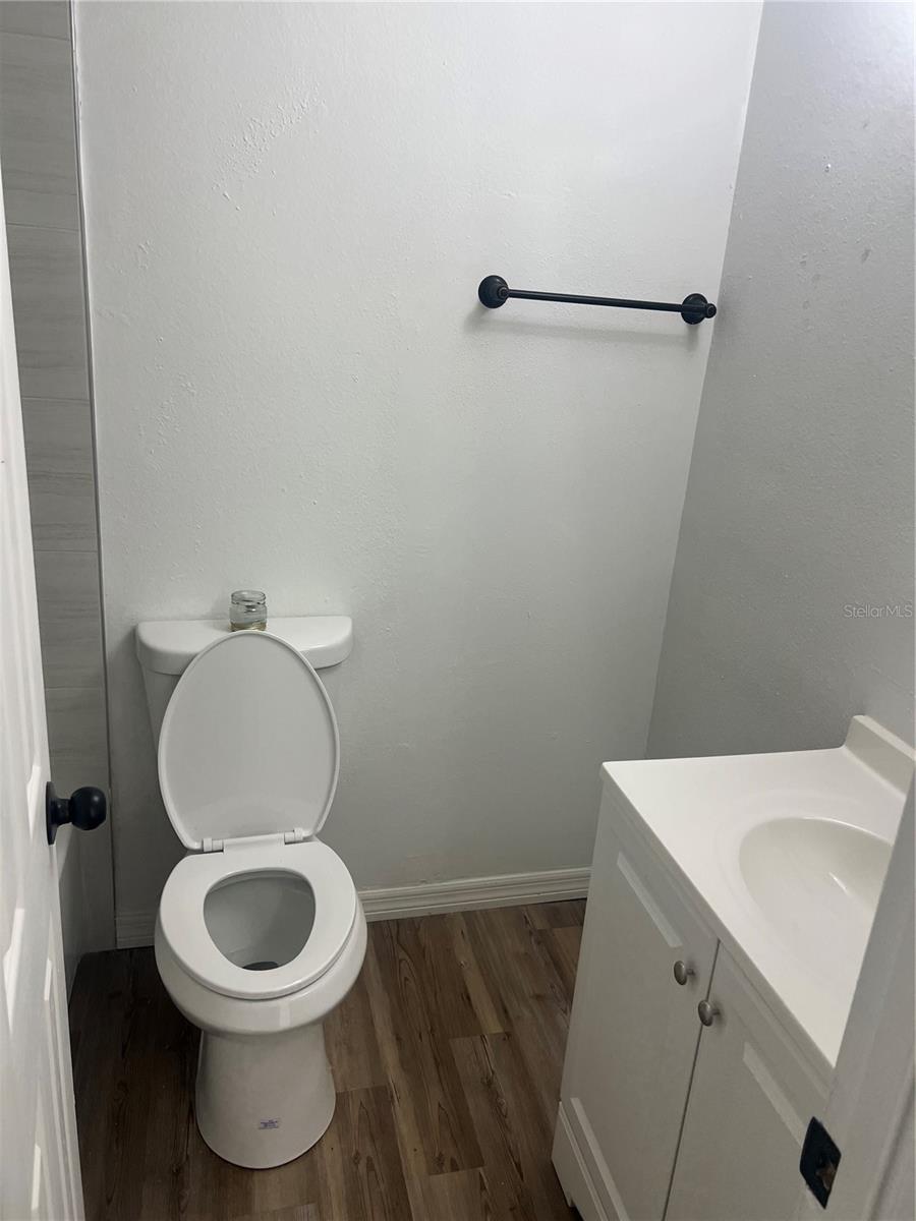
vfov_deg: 67.3
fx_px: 917
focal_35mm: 26
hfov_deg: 53.1
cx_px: 458
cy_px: 610
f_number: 1.5
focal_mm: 5.7
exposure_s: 1/120
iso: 80
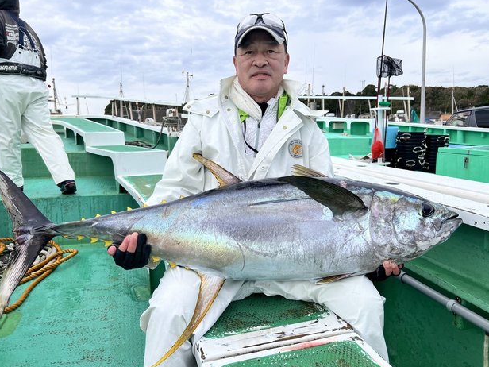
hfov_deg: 65.3
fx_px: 381
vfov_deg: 51.4
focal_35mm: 27
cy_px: 182
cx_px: 245
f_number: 1.5
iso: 50
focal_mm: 5.7
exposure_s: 1/1575
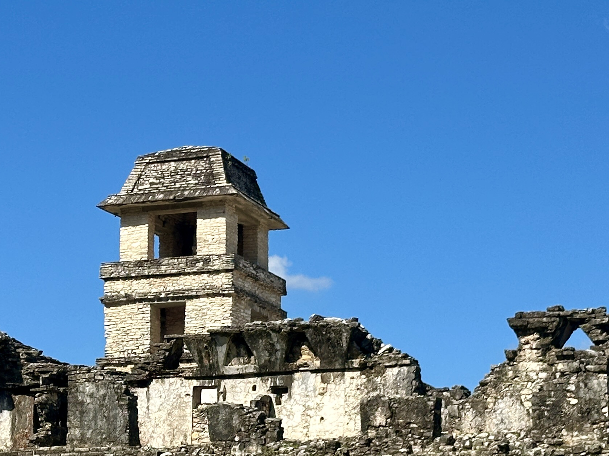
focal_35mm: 115
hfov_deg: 17.1
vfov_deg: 12.8
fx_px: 2023
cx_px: 186
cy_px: 373
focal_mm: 6.9
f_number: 1.8
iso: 64
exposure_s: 1/4367
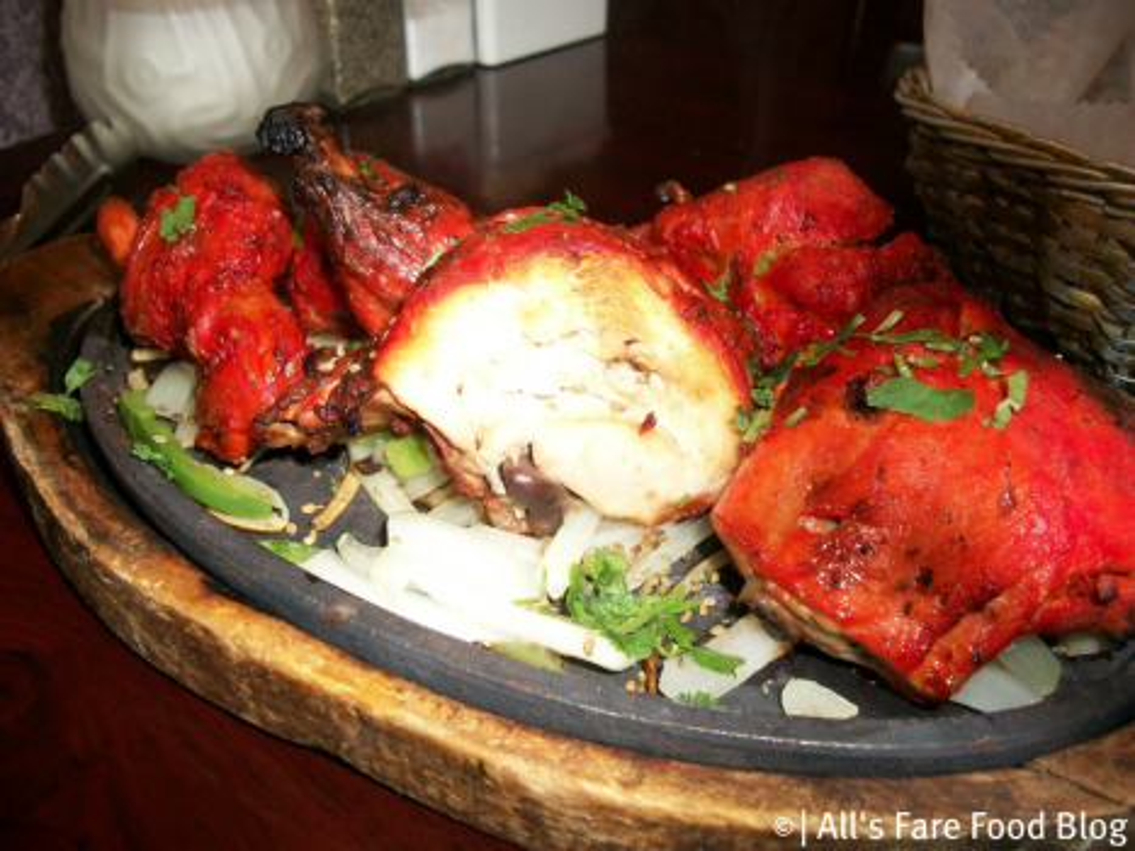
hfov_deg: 56.8
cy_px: 426
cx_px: 568
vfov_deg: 44.1
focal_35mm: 32
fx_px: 1049
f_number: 2.9
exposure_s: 1/30
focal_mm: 5.7
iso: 80
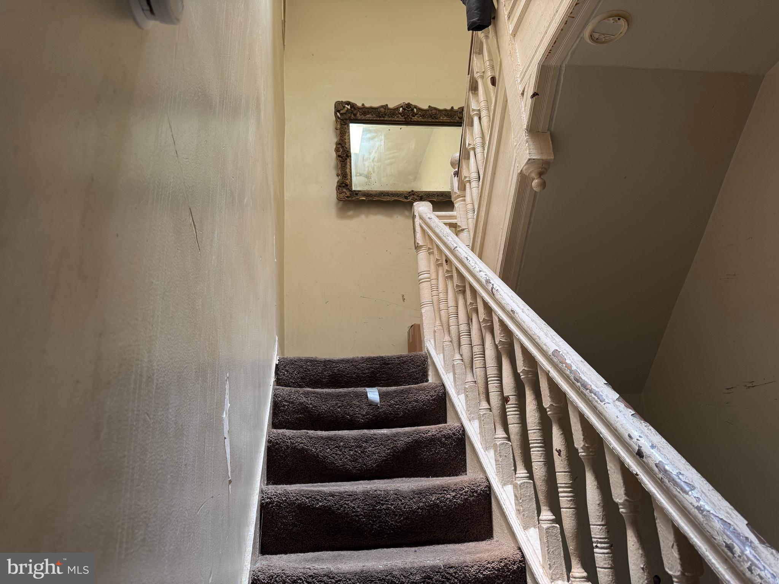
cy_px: 292
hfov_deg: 71.6
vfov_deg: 56.8
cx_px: 390
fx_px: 540
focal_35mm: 24
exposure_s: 1/60
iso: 160
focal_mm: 6.76
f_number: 1.78
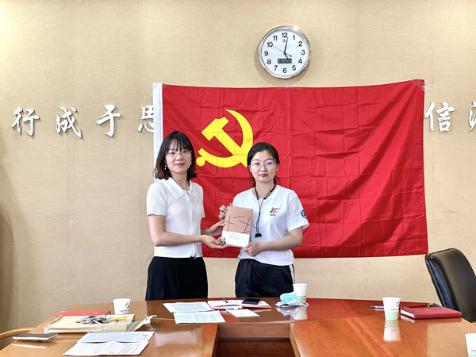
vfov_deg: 28.0
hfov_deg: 36.8
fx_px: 715
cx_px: 238
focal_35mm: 52
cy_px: 178
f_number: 2
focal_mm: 6
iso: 250
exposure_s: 1/50
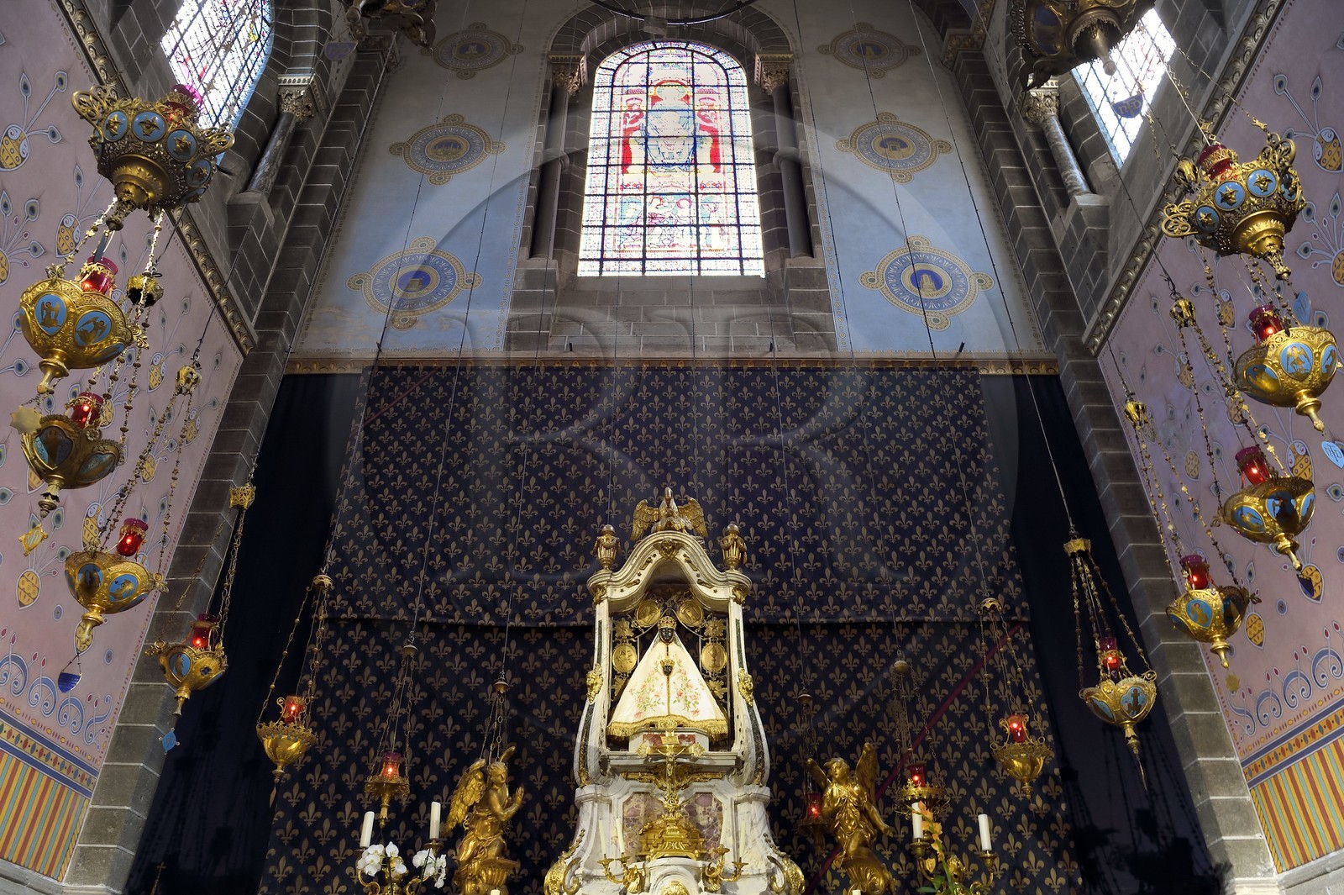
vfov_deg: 53.1
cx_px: 672
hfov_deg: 73.8
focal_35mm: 24
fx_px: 895
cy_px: 448
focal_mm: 24
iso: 1600
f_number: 8
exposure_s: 1/5
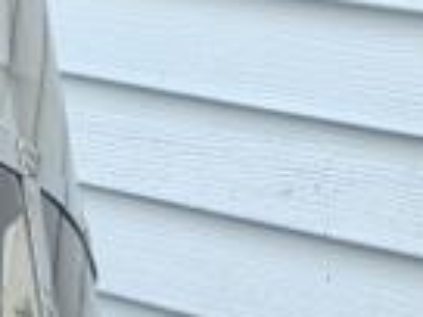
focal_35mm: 203
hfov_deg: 9.6
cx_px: -84
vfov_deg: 6.7
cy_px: 932
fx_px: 2481
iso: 40
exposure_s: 1/909
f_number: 1.9
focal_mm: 3.58
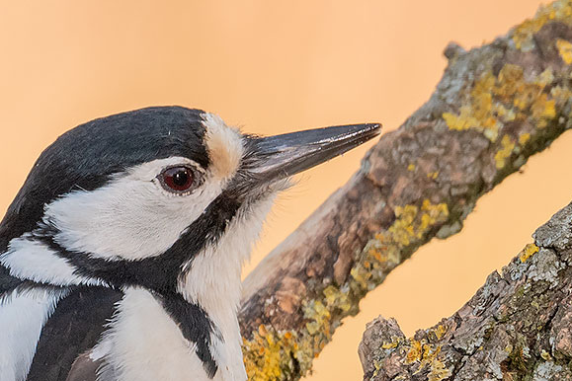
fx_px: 43437
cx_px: 371
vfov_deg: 0.5
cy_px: 473
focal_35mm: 2734
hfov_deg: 0.8
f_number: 8
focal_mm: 550
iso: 1000
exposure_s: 1/250
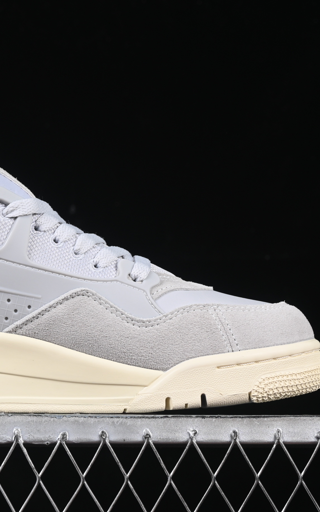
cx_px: 45
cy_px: 254
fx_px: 1618
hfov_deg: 11.2
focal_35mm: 116
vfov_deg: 18.0
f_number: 8
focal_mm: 50
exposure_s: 1/80
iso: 160
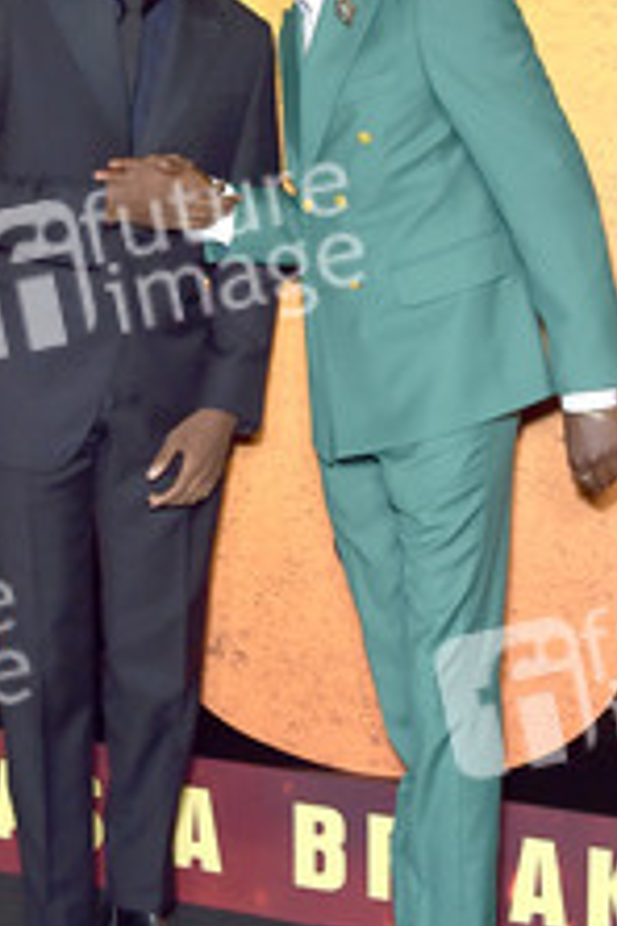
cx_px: 273
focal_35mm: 63
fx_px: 1619
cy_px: 471
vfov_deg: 31.9
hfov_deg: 21.6
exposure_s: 1/250
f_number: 6.3
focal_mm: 35
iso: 800
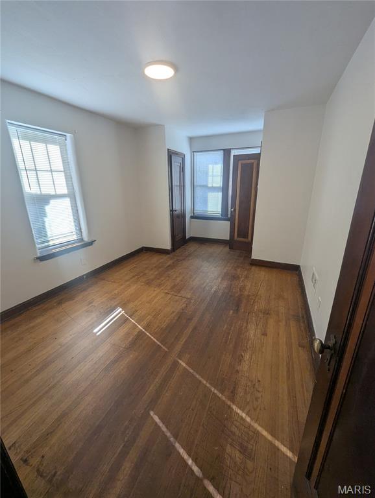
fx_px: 187
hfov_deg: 90.0
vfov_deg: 106.1
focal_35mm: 13
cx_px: 188
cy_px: 249
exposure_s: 1/213
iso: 39
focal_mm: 1.95
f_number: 2.2
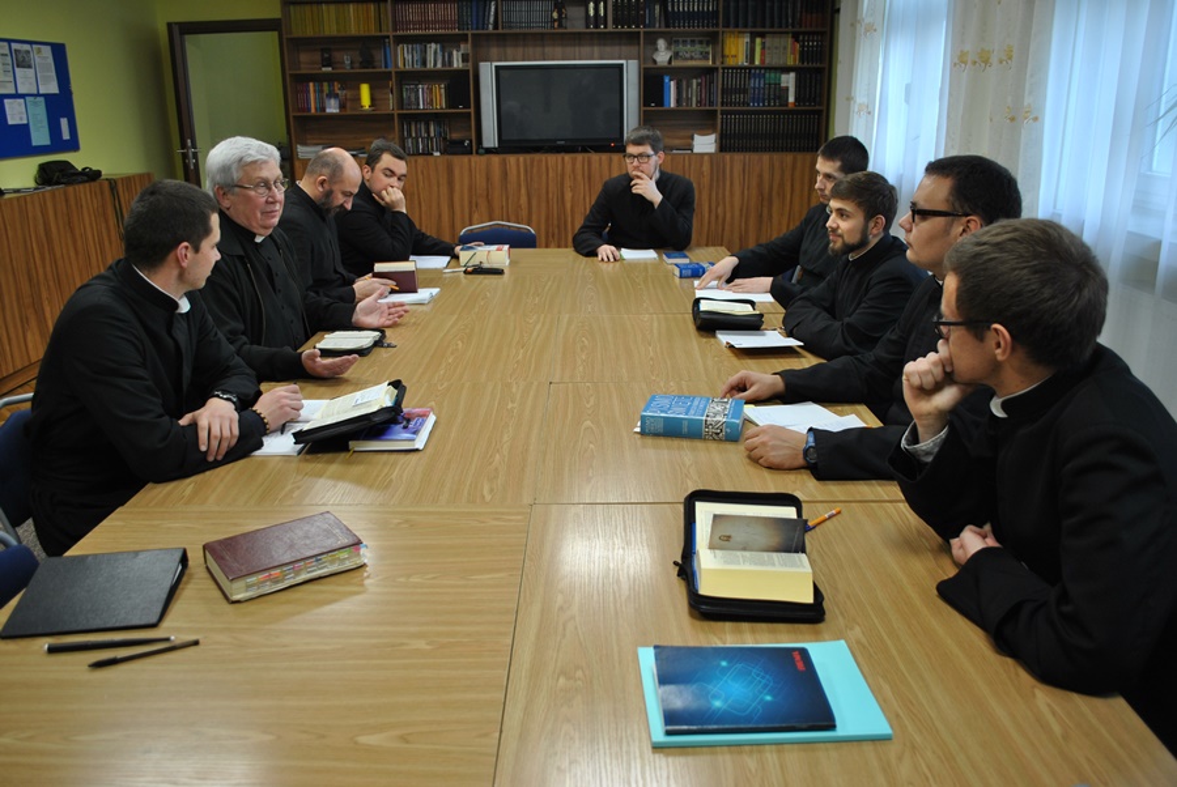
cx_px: 588
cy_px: 394
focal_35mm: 27
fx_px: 884
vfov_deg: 48.0
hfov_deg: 67.3
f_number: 3.5
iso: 200
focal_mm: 18
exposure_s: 1/40
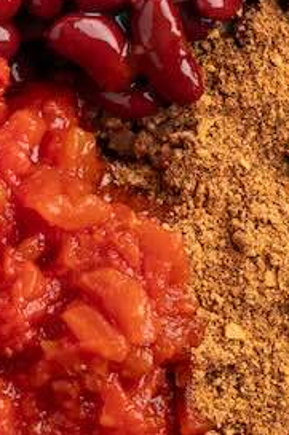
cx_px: -86
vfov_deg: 6.2
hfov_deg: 4.1
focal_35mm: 331
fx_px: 4001
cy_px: -51
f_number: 11
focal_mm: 50
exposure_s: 1/200
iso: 160
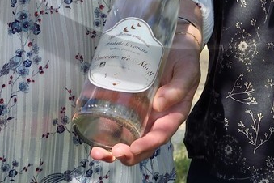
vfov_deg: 5.6
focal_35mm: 236
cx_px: 204
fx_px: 1796
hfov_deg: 8.7
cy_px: -248
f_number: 9
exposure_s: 1/320
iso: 200
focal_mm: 50
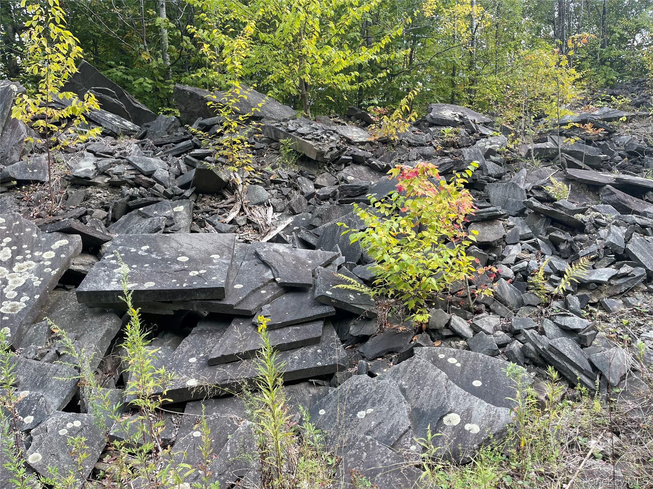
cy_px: 244
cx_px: 326
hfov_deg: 69.4
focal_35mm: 25
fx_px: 472
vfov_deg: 54.9
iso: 32
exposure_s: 1/388
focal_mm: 5.1
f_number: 1.6
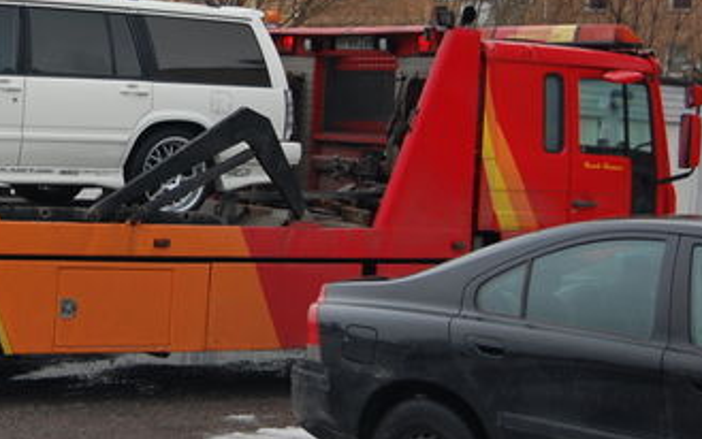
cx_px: 34
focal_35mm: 95
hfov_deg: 21.2
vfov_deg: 13.7
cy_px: 113
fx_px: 1818
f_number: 4.5
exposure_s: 1/30
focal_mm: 32
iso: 560
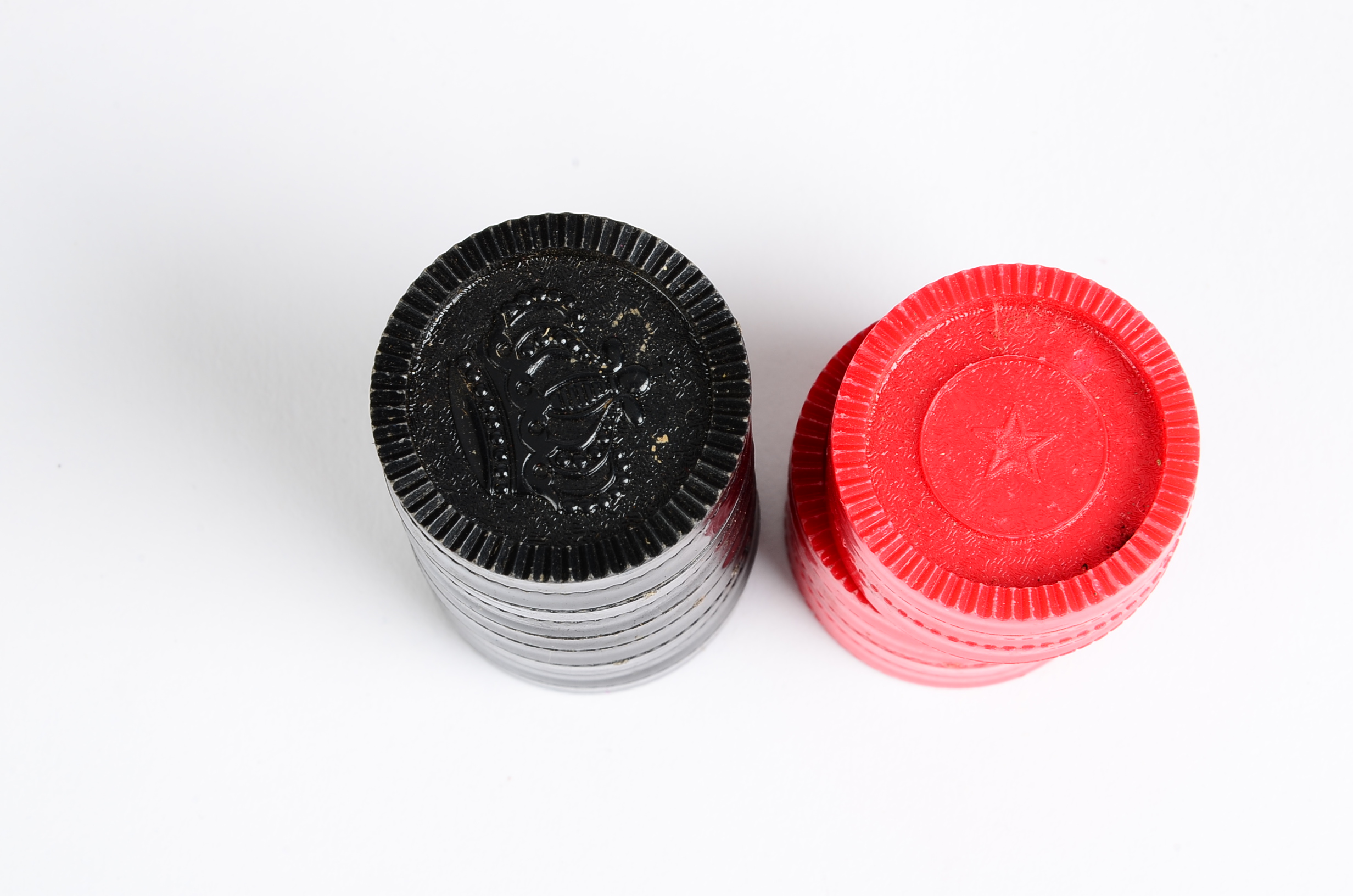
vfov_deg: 8.7
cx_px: 676
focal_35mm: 158
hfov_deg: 13.1
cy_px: 448
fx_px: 5907
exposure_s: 1/160
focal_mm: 105
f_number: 16
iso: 100
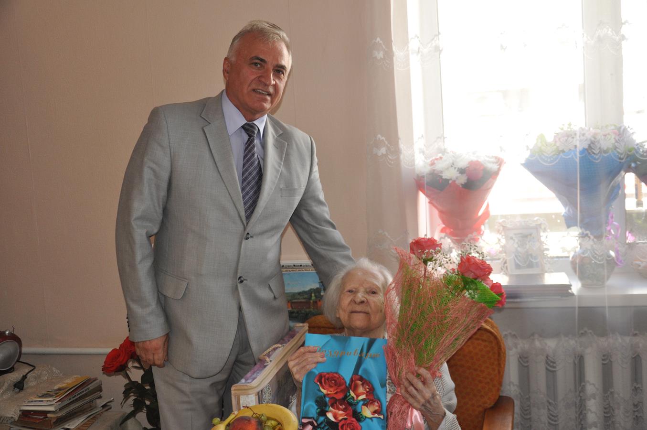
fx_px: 754
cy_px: 215
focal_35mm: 42
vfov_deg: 31.8
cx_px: 324
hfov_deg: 46.4
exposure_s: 1/125
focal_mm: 28
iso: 640
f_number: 4
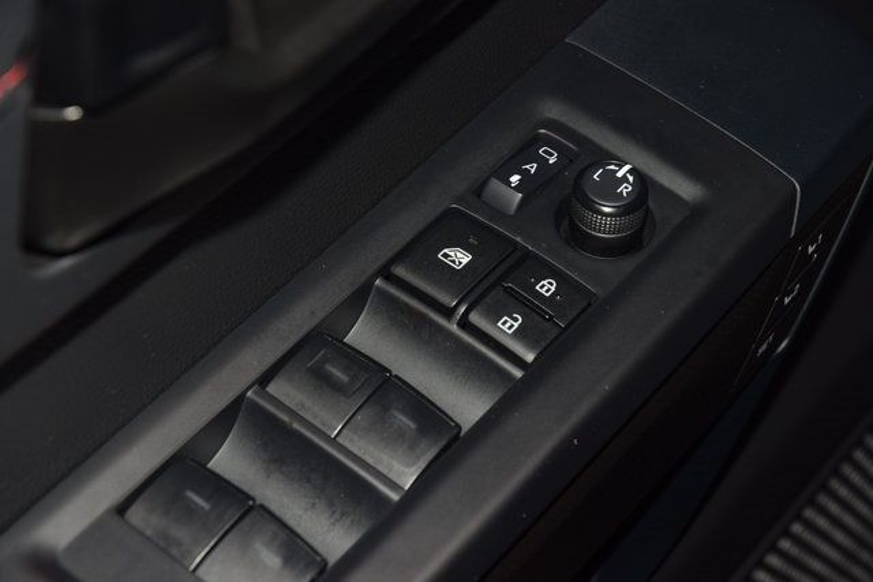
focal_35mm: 105
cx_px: 436
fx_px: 2547
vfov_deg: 13.0
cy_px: 291
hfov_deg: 19.5
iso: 100
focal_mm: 70
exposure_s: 1/125
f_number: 8
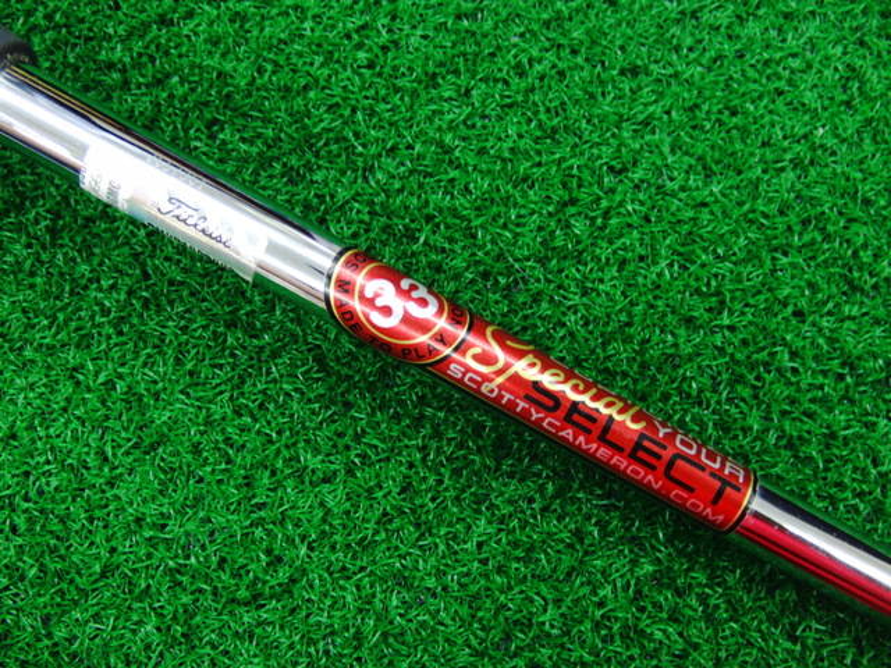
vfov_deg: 38.7
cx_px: 446
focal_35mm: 37
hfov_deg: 50.1
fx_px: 952
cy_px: 334
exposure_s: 1/40
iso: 400
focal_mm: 6.42
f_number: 3.6
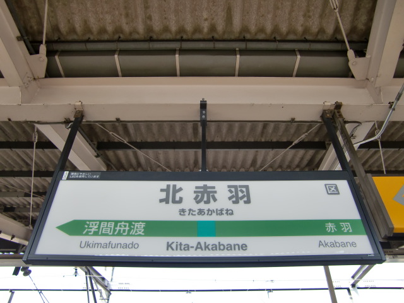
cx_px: 202
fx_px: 327
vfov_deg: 49.7
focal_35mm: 28
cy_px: 152
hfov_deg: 63.4
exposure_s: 1/200
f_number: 2.6
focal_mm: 4.9
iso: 64
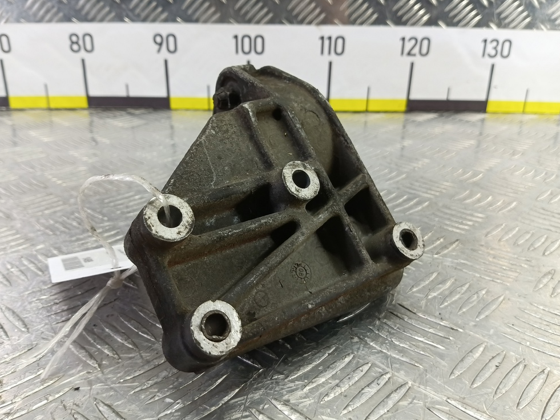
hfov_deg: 71.6
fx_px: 388
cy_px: 207
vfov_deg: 56.8
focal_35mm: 24
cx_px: 271
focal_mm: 4.11
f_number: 1.6
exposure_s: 1/50
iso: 175
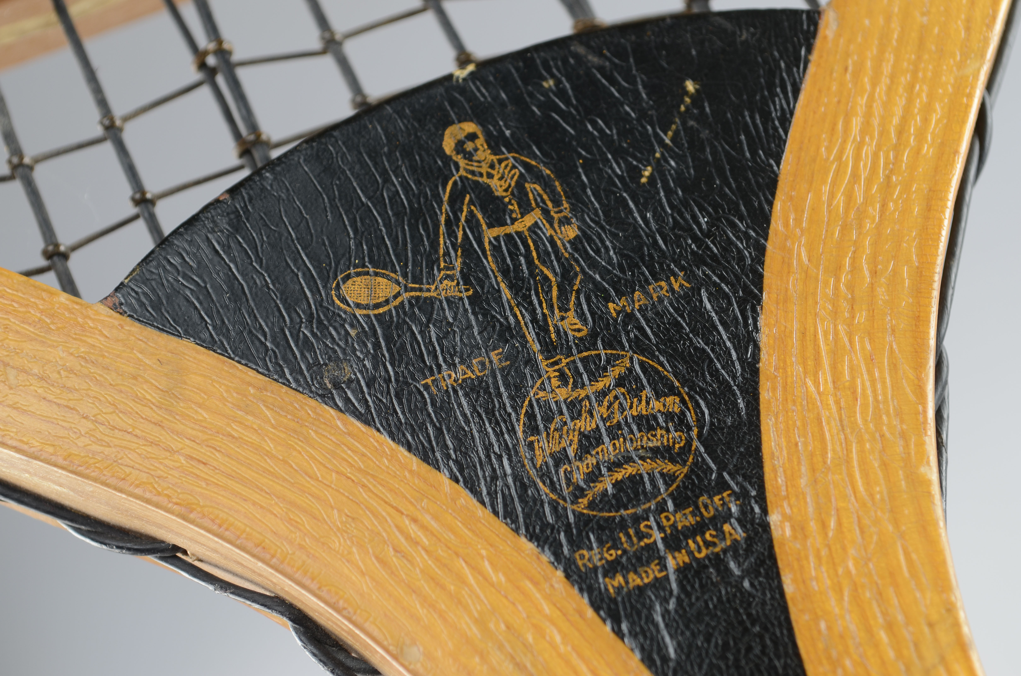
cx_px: 510
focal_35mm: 82
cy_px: 338
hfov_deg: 24.7
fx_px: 2335
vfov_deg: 16.5
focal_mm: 55
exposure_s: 1/80
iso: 100
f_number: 10
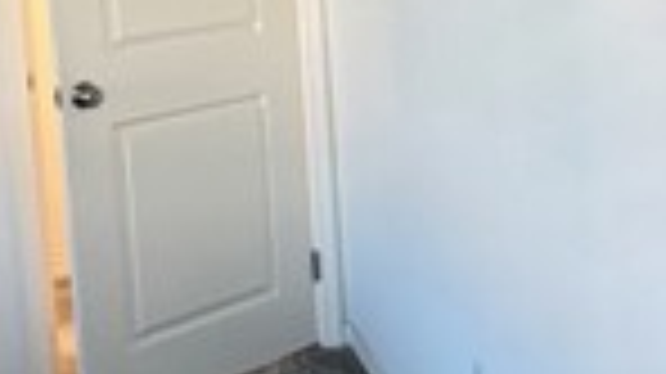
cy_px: -50
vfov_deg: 17.5
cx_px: 495
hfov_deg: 31.4
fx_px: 1165
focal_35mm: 66
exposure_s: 1/60
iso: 200
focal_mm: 2.22
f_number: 2.2
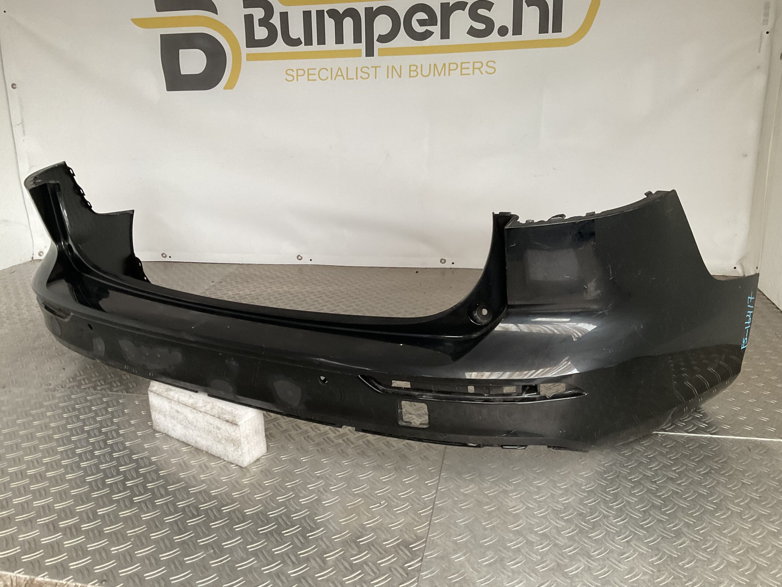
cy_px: 294
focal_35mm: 29
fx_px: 655
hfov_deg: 61.7
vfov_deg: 48.2
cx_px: 391
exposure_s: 1/60
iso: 100
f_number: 1.8
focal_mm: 3
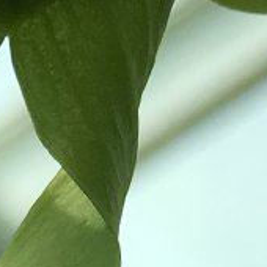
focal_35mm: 241
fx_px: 2103
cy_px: 867
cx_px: -573
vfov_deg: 6.5
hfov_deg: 6.5
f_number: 2.2
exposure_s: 1/1282
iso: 25
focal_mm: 4.15
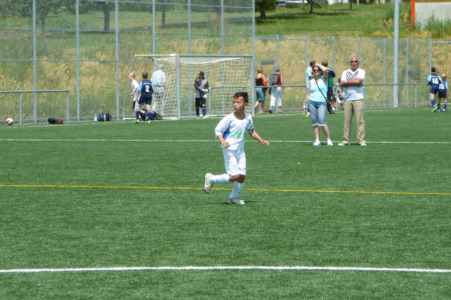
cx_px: 225
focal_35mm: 168
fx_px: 2104
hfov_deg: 12.2
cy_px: 136
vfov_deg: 8.2
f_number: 4
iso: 80
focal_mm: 23.9
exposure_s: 1/640
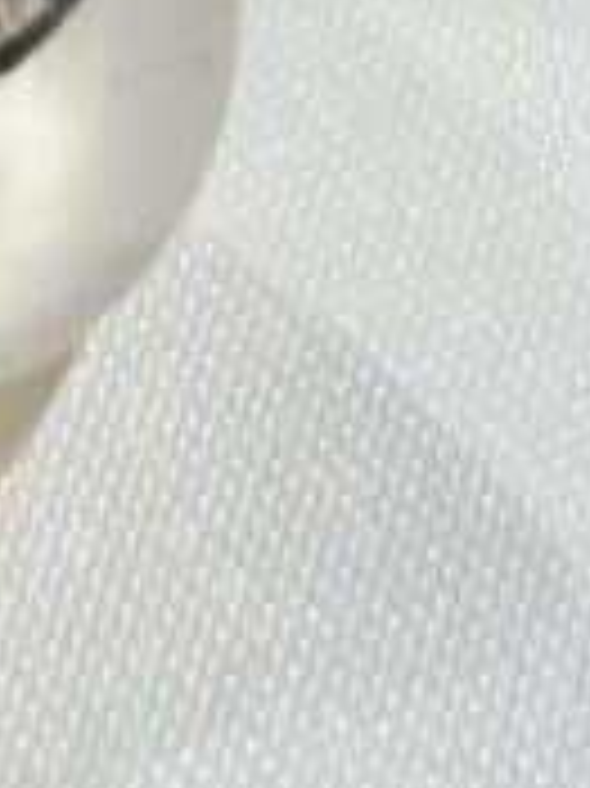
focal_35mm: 304
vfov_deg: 6.5
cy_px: -189
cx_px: -509
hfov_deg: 4.8
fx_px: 6917
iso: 32
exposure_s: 1/227
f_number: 1.6
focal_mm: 5.96
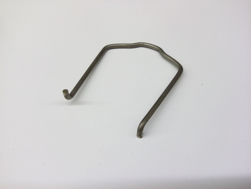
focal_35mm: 32
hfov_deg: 56.8
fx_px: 232
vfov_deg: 44.2
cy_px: 94
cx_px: 126
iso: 160
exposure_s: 1/24
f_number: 2.4
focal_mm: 3.4
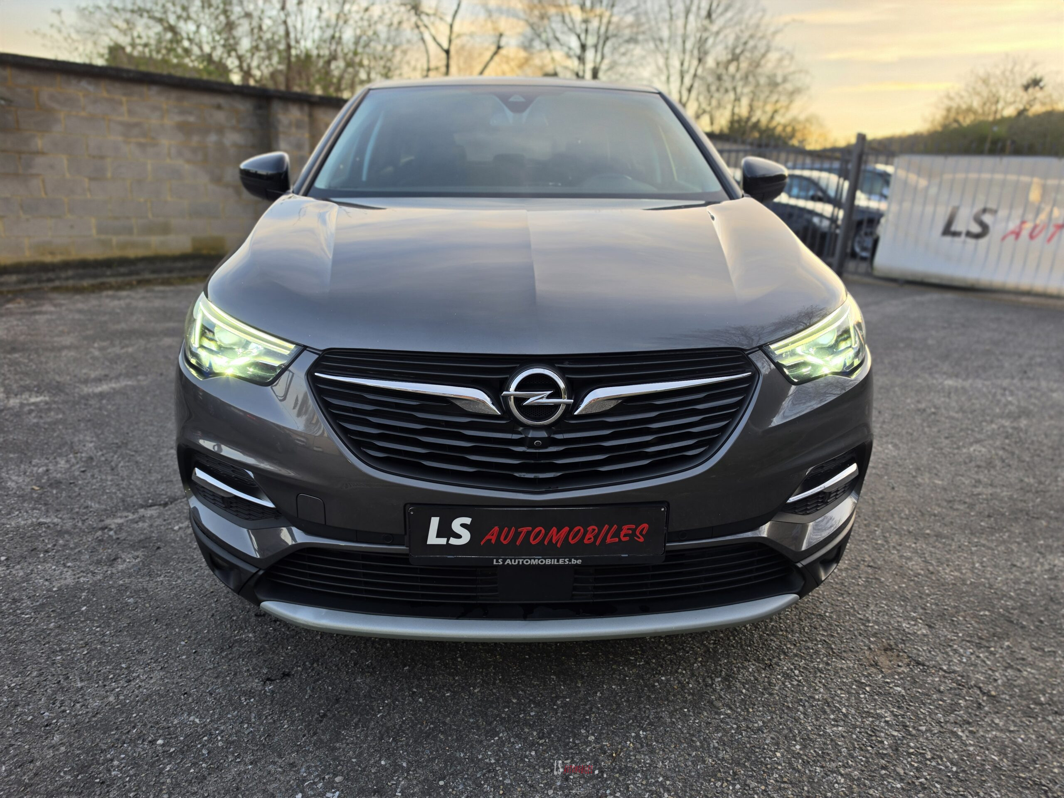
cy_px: 399
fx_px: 707
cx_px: 532
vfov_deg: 58.9
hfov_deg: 73.9
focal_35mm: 23
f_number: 1.4
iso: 12
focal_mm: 6.5
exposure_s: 1/50
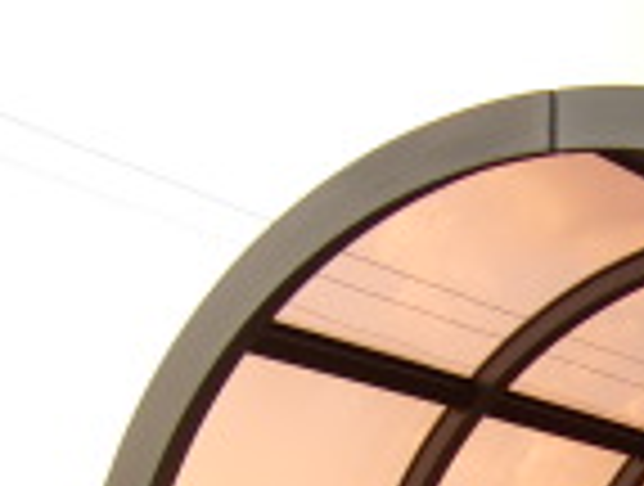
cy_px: 954
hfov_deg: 15.0
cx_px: 847
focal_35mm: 125
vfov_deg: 10.9
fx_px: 2331
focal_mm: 4.9
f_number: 2.6
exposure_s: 1/250
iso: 64
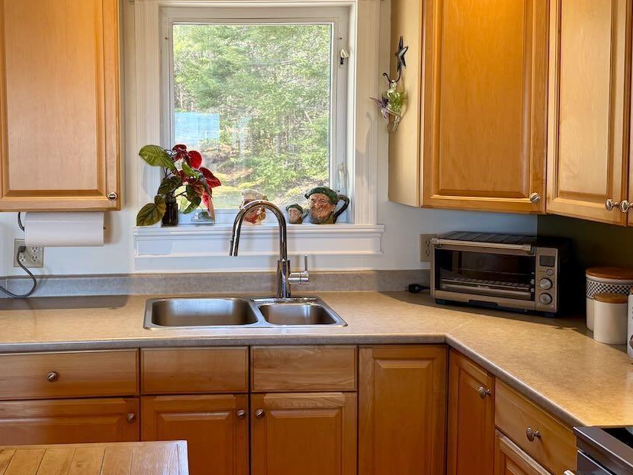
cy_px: 187
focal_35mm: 37
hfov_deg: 49.1
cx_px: 201
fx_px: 677
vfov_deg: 38.5
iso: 200
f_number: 1.78
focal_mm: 6.76
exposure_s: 1/120
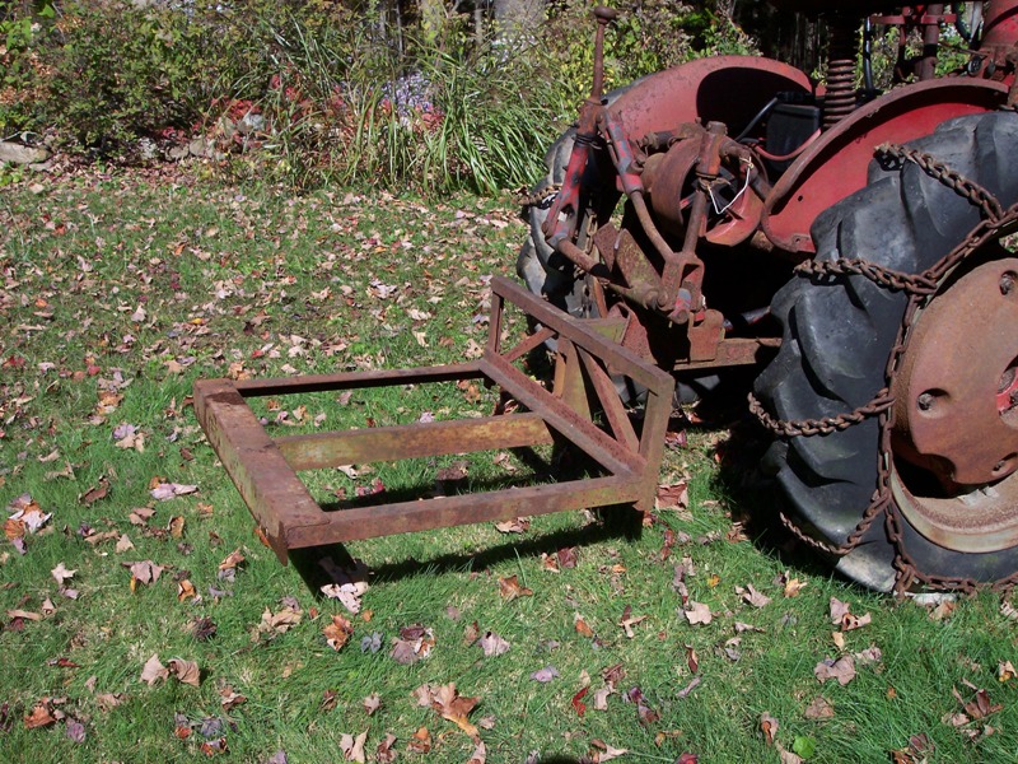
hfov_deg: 49.0
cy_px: 382
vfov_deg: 37.7
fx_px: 1118
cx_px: 509
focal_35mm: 38
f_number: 4.8
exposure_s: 1/700
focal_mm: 8
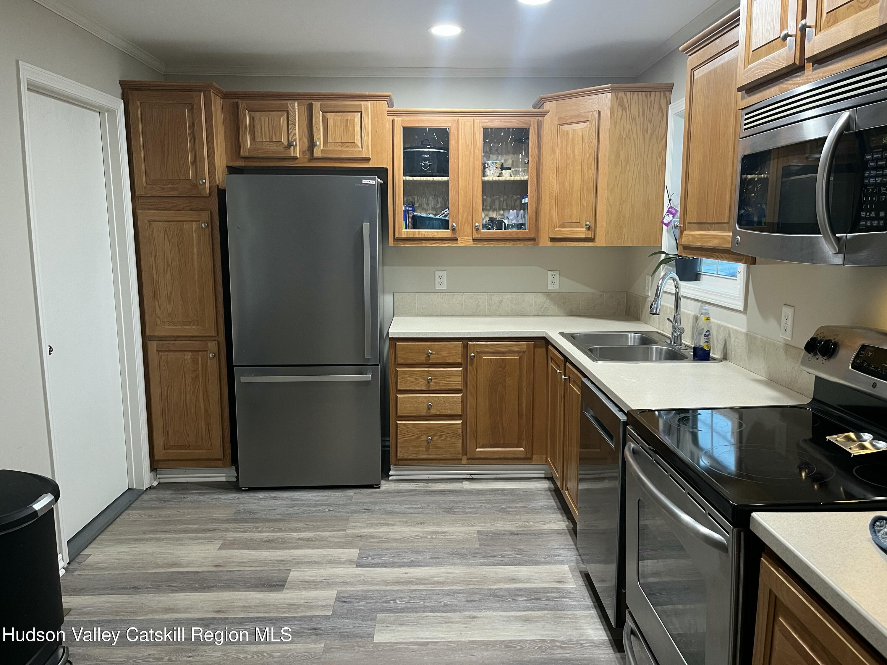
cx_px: 444
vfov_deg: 53.1
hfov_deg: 67.3
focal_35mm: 26
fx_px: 666
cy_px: 332
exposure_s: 1/60
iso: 250
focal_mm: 5.1
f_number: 1.6
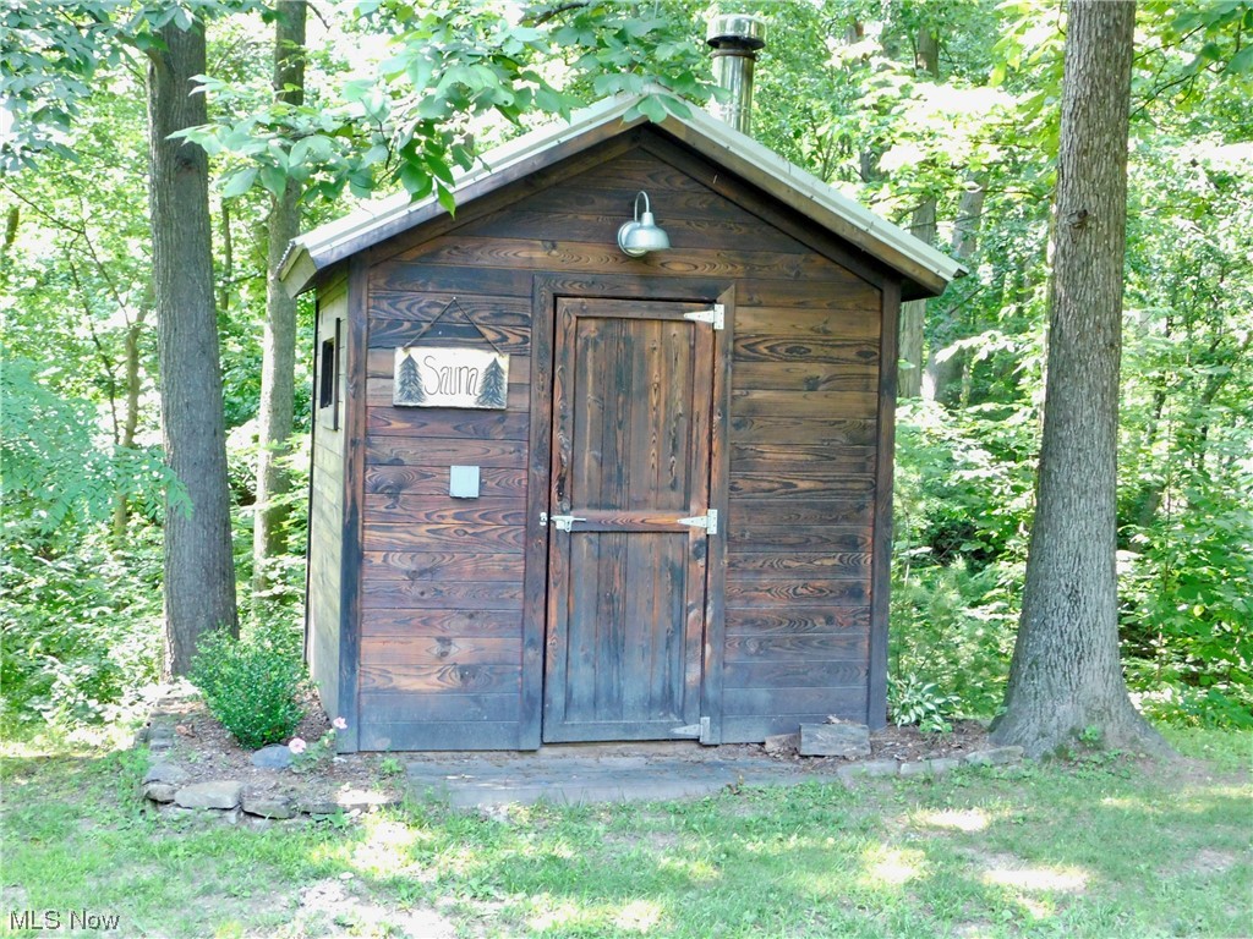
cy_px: 470
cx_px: 626
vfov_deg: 32.2
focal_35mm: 45
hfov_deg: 42.1
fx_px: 1629
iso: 400
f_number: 3.7
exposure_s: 1/30
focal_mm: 8
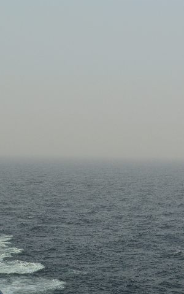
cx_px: 144
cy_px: 180
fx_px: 689
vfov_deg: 24.0
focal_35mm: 86
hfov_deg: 15.1
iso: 400
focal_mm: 30
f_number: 11
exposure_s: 1/400
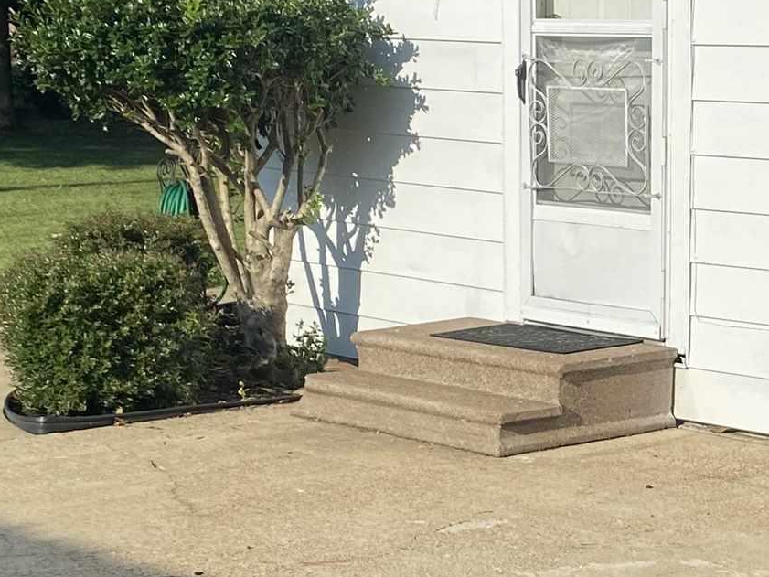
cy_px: 356
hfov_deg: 20.1
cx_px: 727
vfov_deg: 15.6
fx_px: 2111
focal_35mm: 95
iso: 32
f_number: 1.8
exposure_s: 1/5747
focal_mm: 4.25
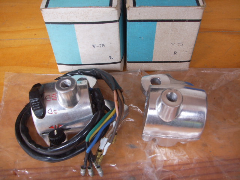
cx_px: 120
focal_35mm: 39
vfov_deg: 36.8
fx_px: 270
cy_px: 90
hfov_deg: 47.9
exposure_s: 1/45
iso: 100
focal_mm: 6.6
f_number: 3.5
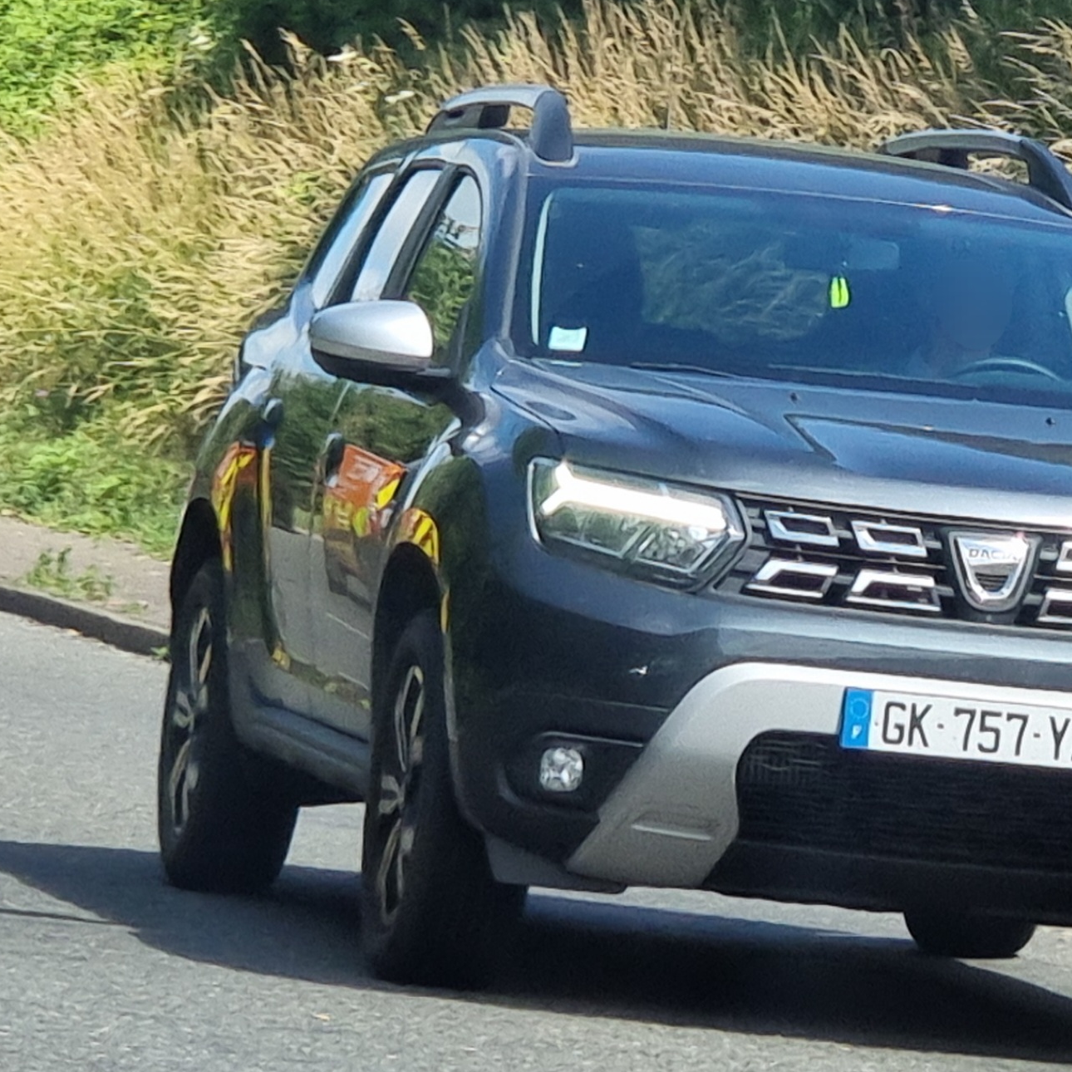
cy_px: 590
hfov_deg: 18.0
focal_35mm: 96
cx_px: 797
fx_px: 3364
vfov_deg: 18.1
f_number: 2.4
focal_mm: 9
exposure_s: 1/556
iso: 50
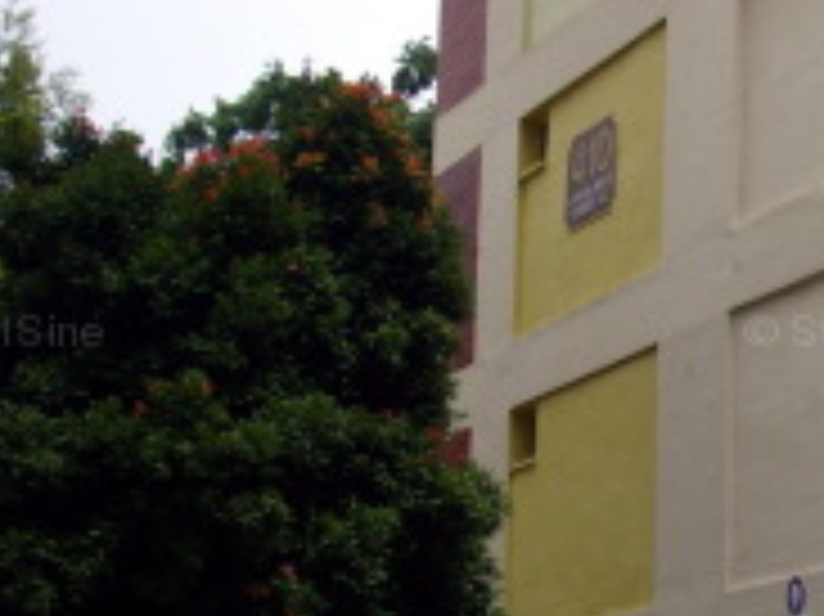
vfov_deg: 13.3
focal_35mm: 111
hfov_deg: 16.7
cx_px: 1081
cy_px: 337
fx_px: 2641
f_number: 5.6
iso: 80
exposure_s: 1/400
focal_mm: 6.2
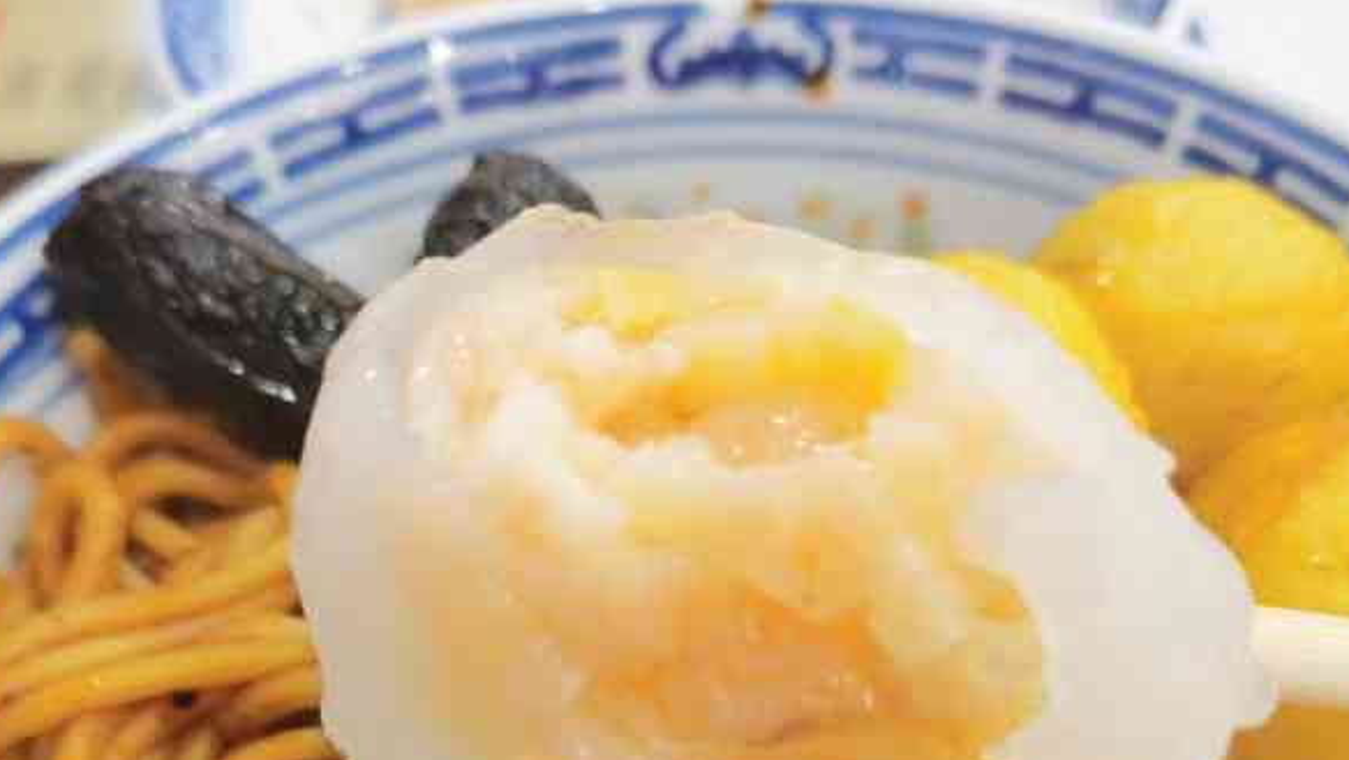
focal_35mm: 47
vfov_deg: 24.1
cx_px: 631
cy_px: 798
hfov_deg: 43.7
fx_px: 1682
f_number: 1.8
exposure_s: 1/50
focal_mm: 5.58
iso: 250
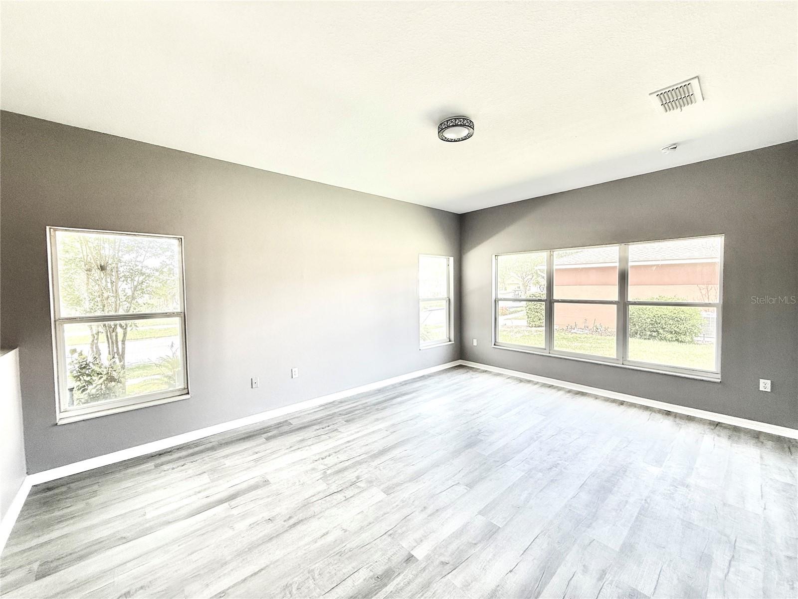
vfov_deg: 85.7
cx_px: 399
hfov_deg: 102.1
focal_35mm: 14
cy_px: 300
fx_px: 323
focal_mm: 2.22
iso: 64
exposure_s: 1/171
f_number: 2.2
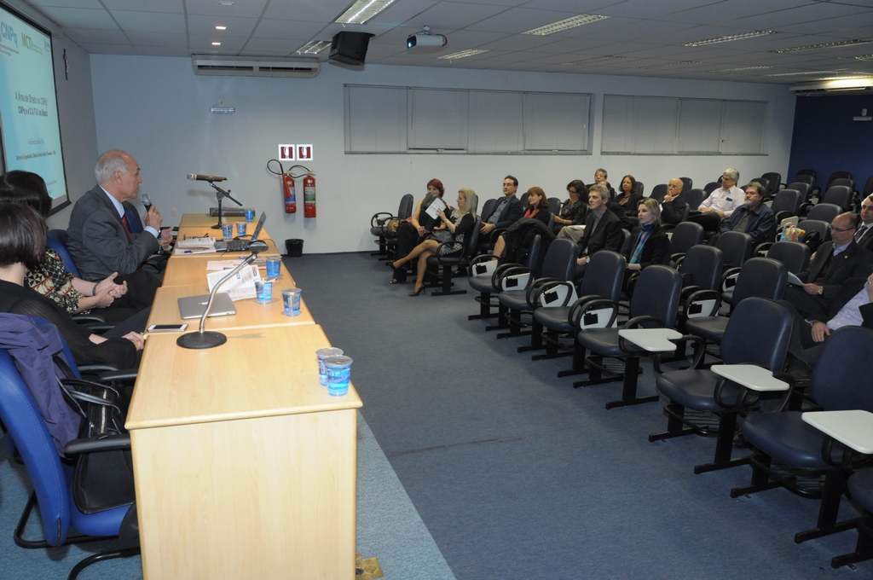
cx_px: 436
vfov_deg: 47.8
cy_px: 290
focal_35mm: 27
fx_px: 654
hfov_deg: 67.4
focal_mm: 18
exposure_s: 1/40
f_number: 6.3
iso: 1000
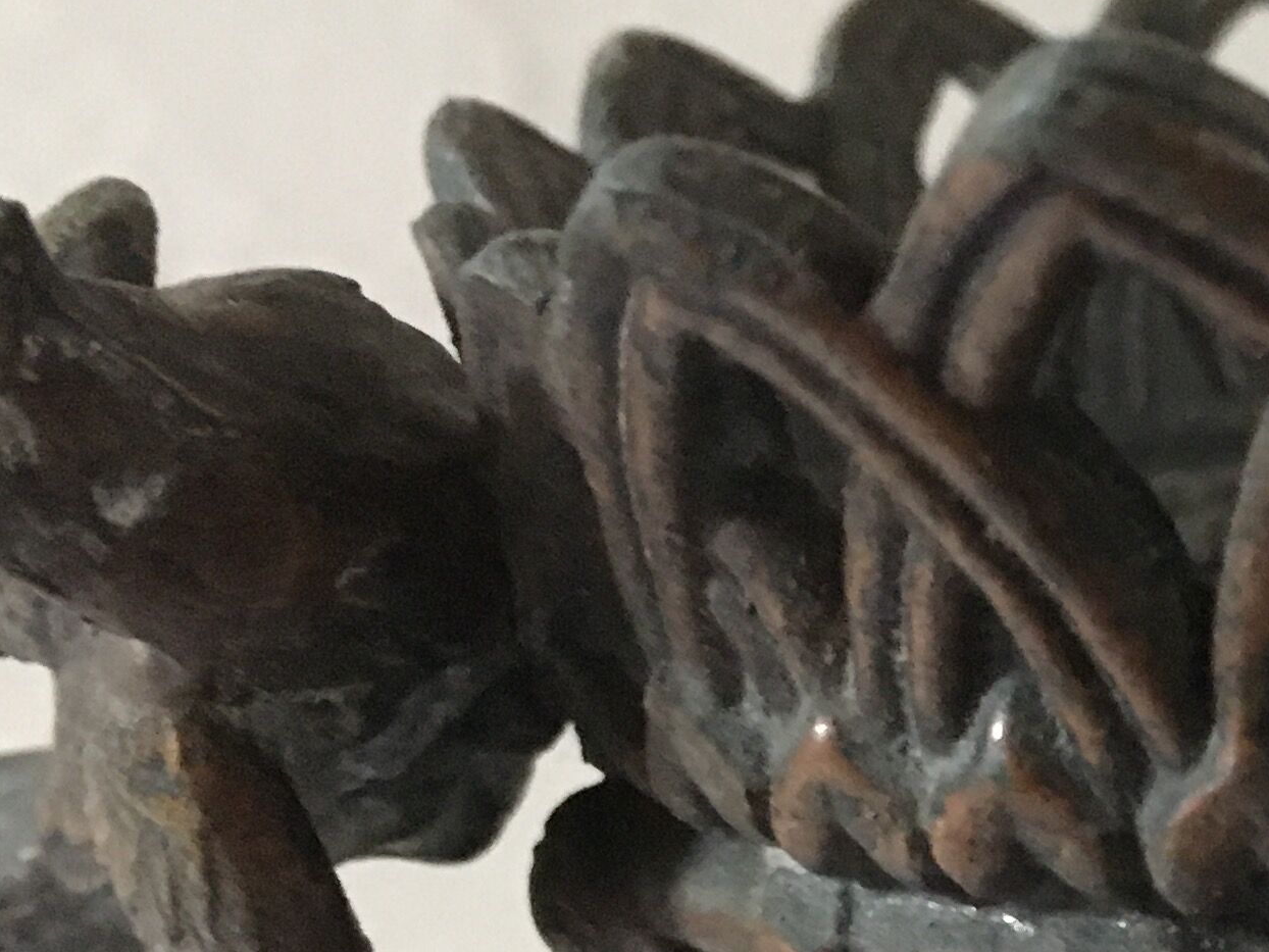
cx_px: 1646
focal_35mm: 94
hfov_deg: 19.3
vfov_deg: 15.5
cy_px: 887
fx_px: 3446
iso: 500
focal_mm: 4.15
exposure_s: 1/17
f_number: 2.2
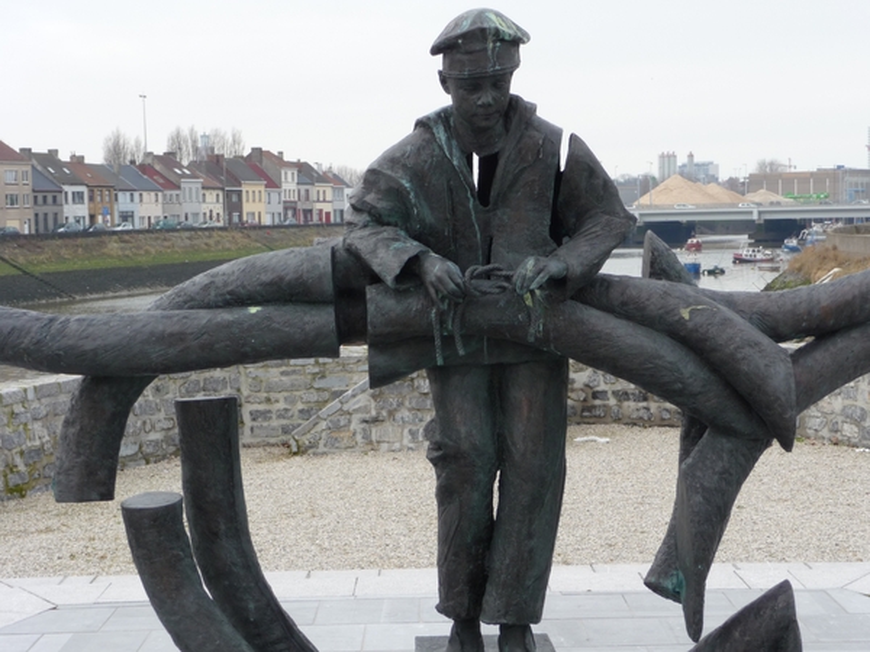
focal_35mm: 67
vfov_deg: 21.9
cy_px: 326
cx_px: 435
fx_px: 1684
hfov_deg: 29.0
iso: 100
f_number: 4.5
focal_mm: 11.3
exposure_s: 1/200
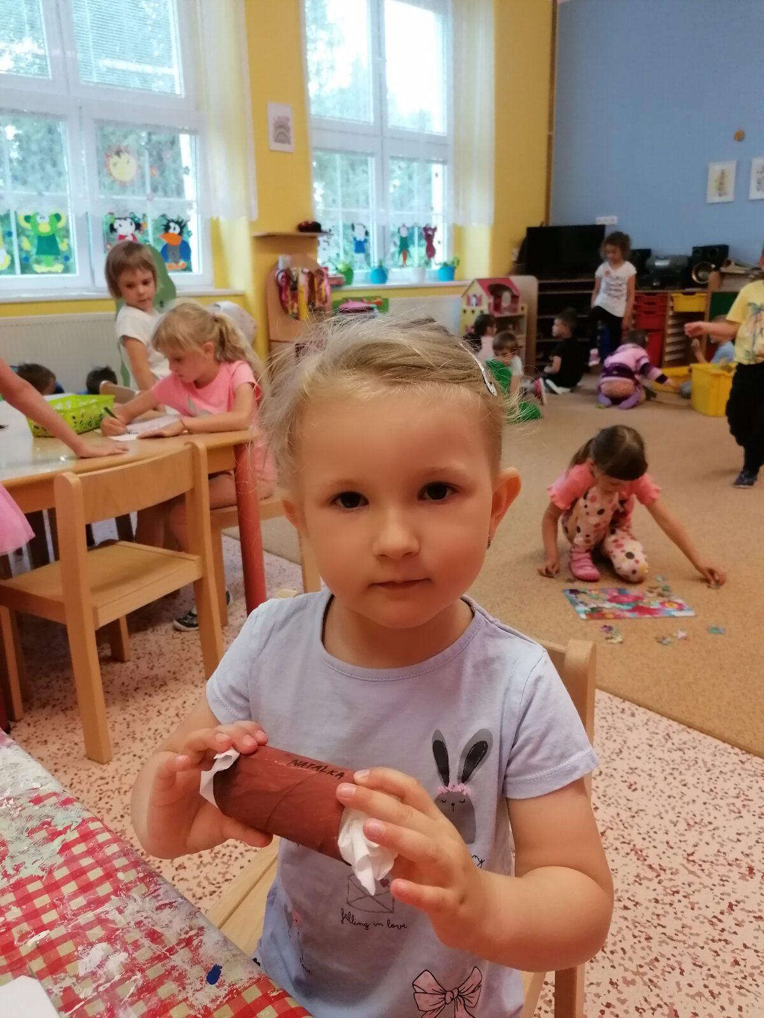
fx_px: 795
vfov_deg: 65.3
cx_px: 382
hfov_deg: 51.4
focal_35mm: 27
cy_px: 509
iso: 320
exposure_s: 1/100
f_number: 1.8
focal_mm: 4.75
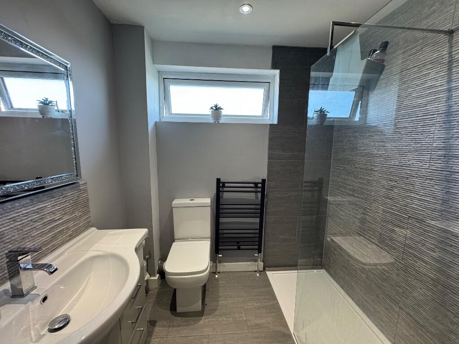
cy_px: 172
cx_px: 230
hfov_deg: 102.1
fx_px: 186
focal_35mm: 14
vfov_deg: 85.7
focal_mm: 2.22
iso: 125
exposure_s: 1/100
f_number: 2.2
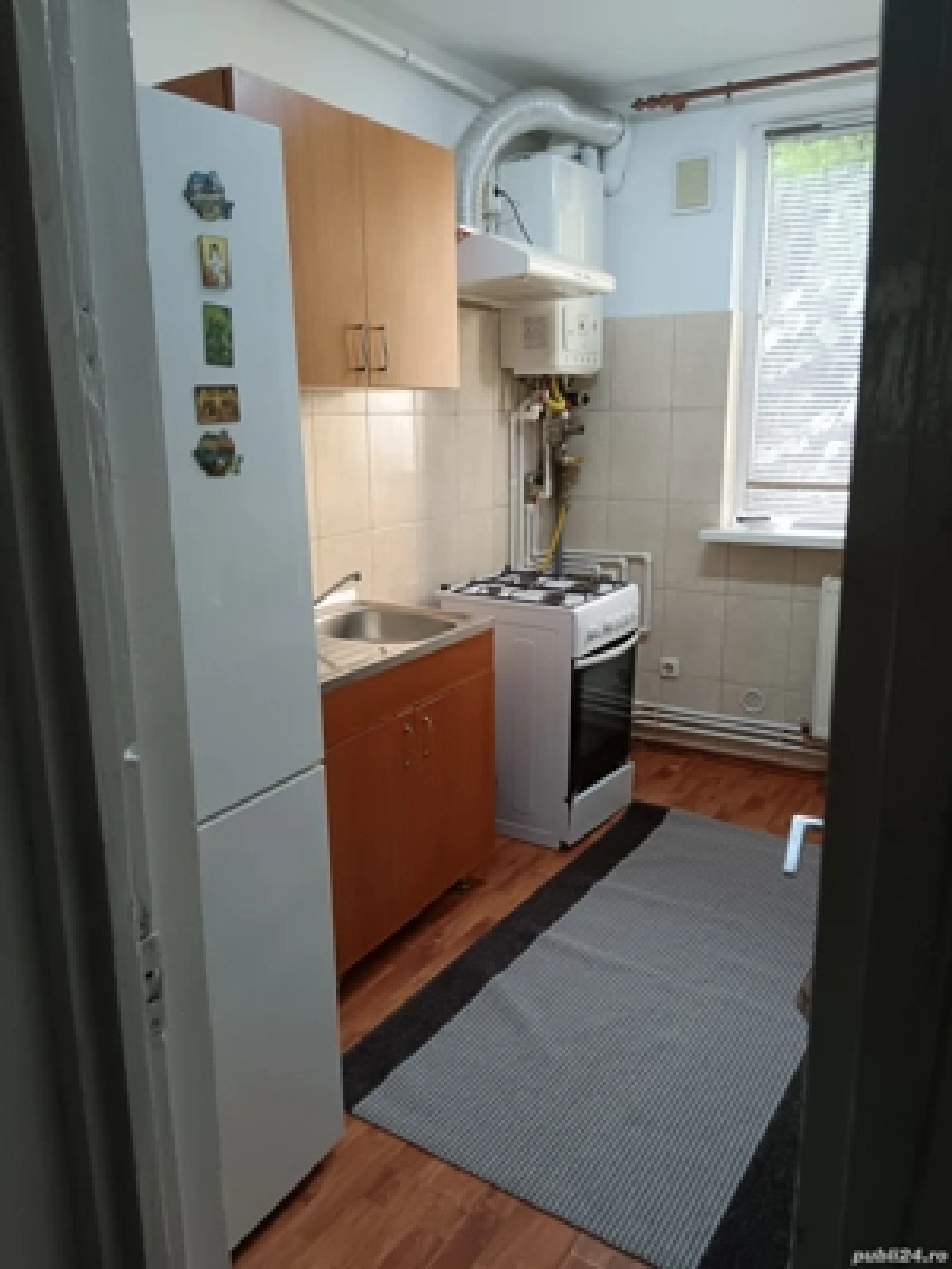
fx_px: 990
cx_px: 476
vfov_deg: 65.3
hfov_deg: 51.4
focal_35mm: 27
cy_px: 634
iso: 756
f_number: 1.9
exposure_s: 1/33.3
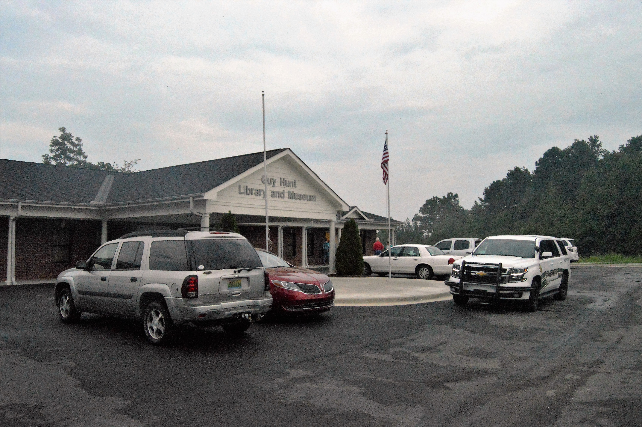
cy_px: 214
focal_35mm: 28
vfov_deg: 45.6
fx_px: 508
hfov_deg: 64.6
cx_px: 321
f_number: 7.1
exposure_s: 1/2000
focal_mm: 19
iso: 6400
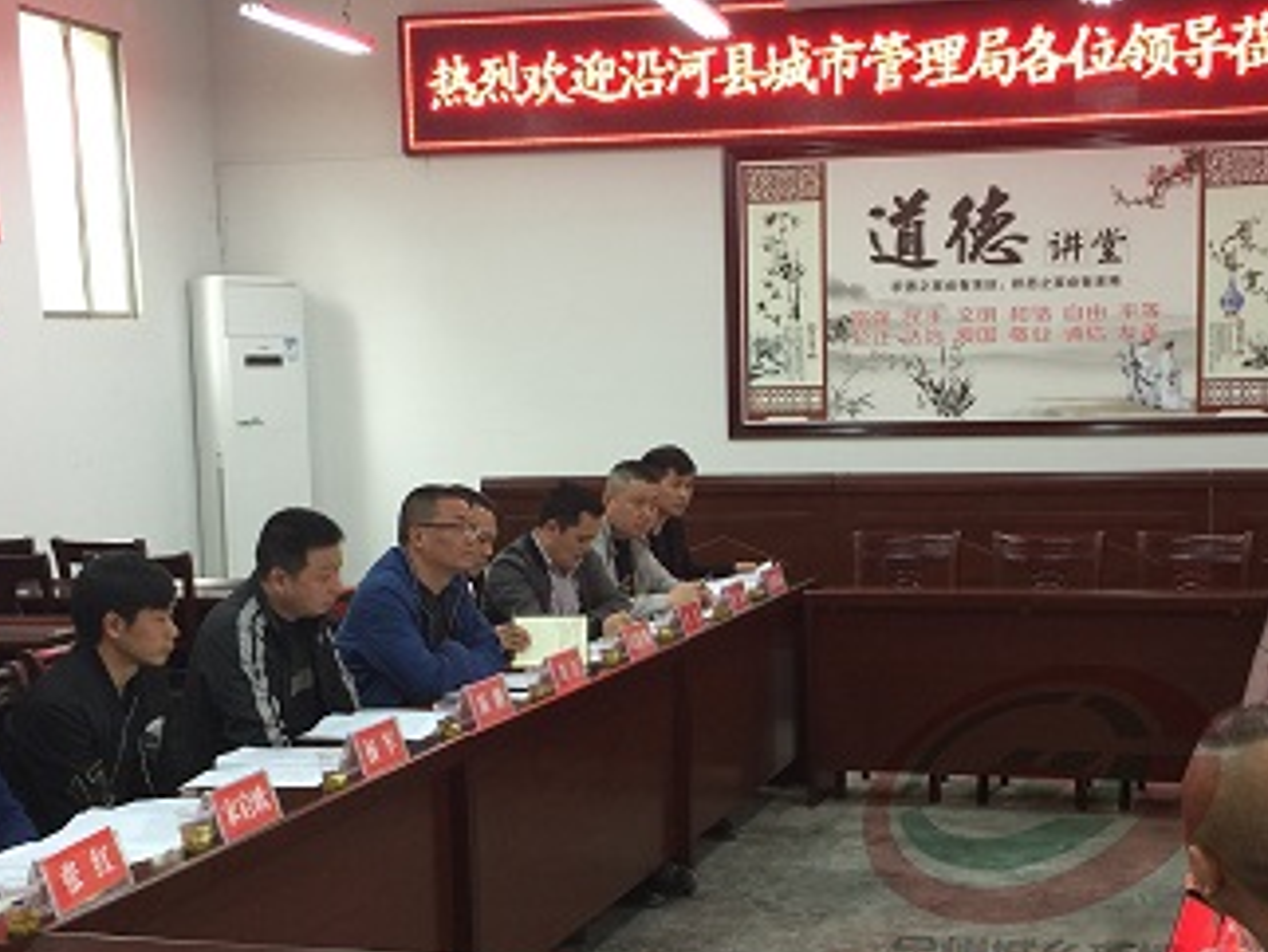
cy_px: 629
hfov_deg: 35.4
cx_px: 748
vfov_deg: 26.9
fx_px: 1980
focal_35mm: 54
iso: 40
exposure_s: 1/17
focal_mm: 4.15
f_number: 2.2
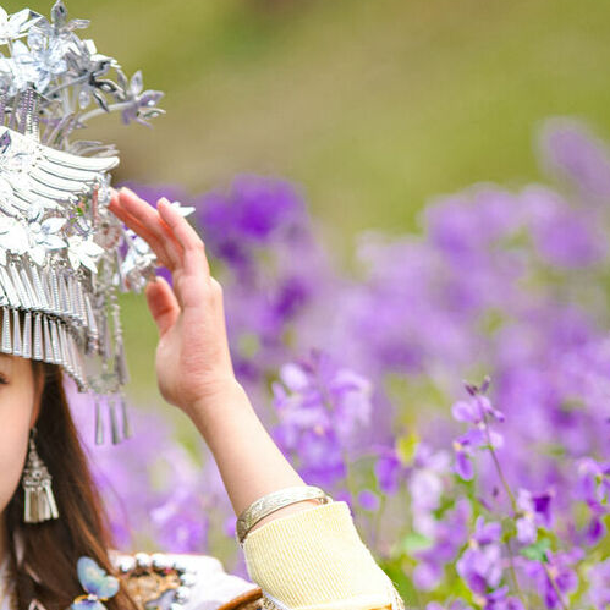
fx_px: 4546
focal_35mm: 228
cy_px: 809
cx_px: 35
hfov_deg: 7.7
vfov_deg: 7.6
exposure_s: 1/1250
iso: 100
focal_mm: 85
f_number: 1.4
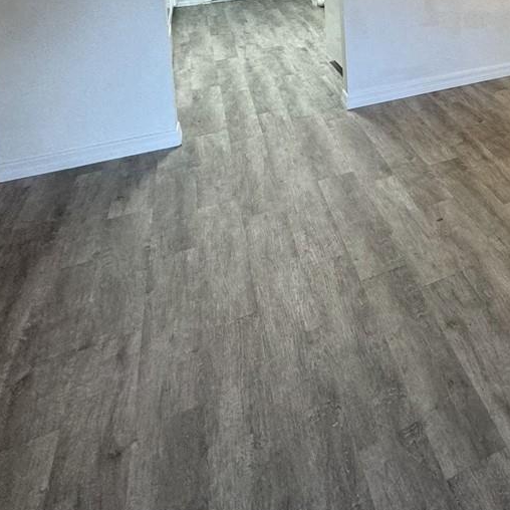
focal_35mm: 39
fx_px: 650
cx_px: 664
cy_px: -61
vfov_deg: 35.9
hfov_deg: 32.3
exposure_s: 1/60
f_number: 2.2
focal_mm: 2.22
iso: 160
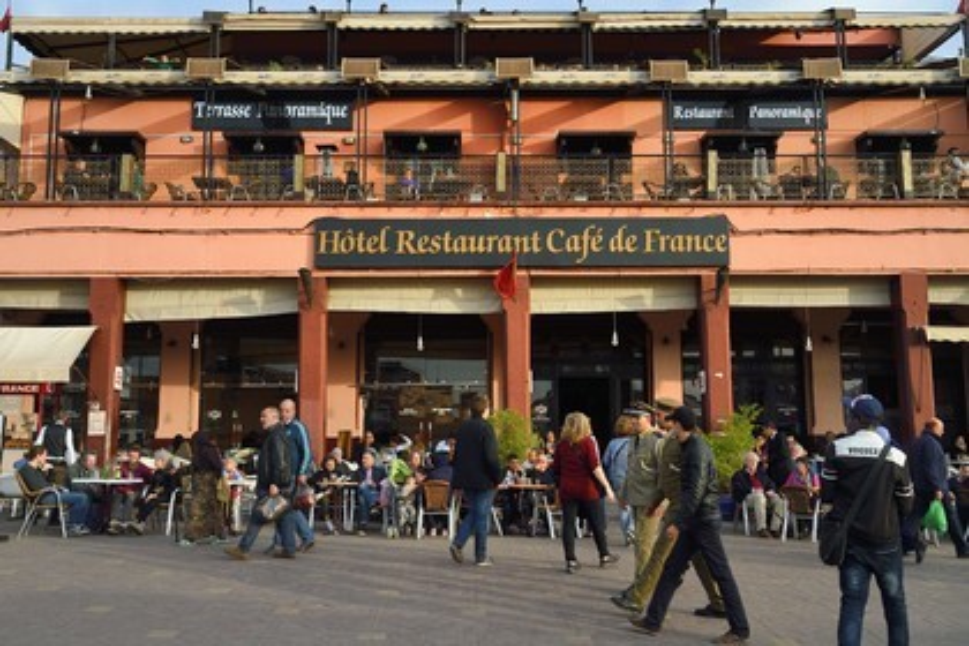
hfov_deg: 55.8
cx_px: 484
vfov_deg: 38.9
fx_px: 915
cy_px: 323
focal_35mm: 34
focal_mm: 34
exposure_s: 1/160
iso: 200
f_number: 8
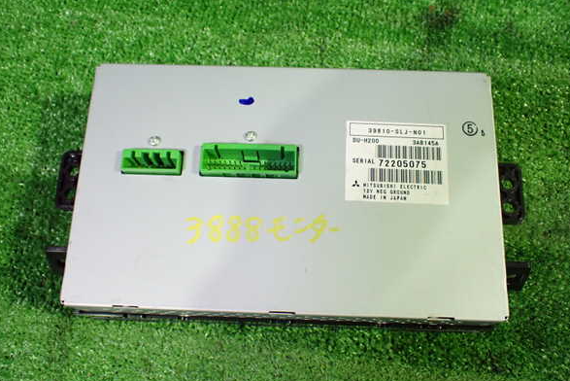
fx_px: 539
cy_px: 193
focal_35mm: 34
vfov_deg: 38.9
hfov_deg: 55.8
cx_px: 285
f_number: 2.4
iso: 800
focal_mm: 5.79
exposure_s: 1/50
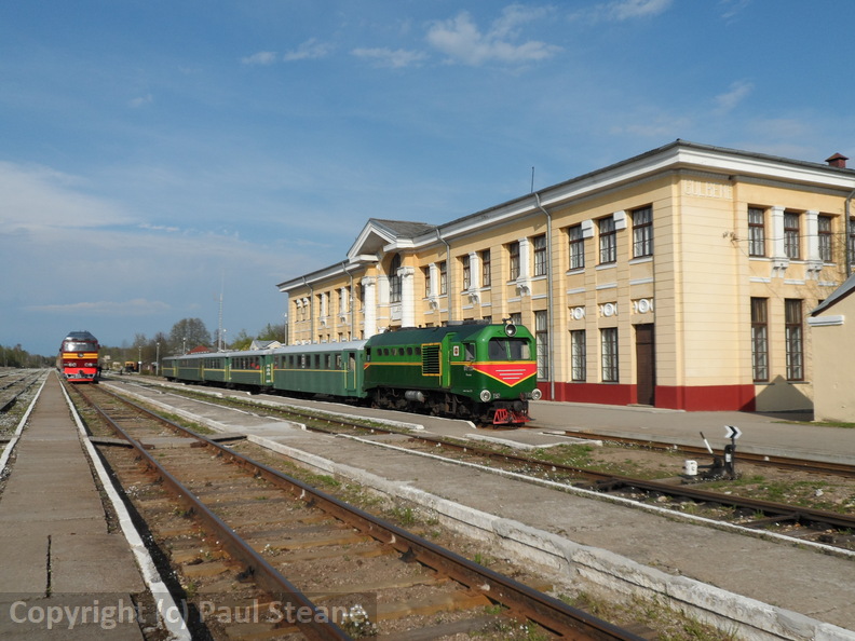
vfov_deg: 44.2
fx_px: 790
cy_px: 320
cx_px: 428
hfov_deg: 56.8
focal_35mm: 32
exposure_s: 1/180
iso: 80
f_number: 9.4
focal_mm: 5.8
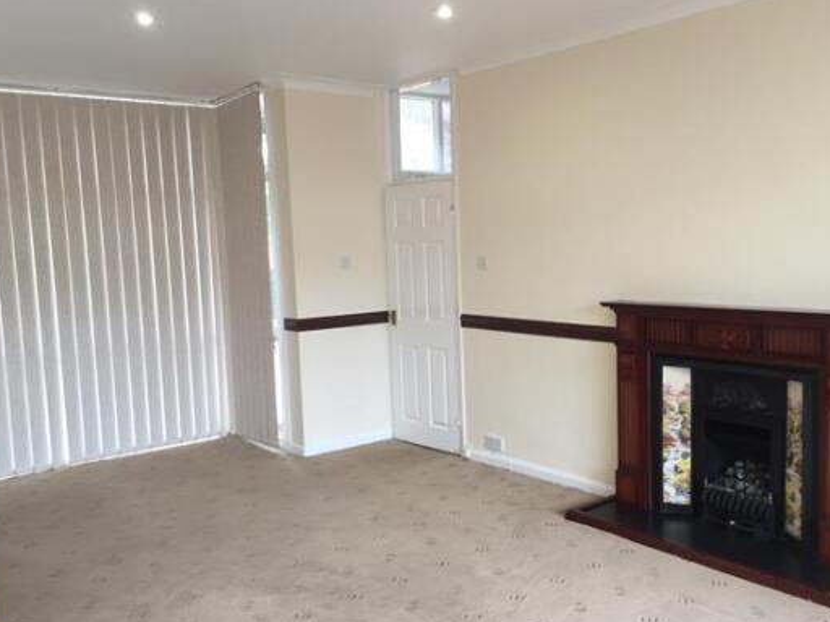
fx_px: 791
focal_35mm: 33
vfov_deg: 42.9
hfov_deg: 55.3
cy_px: 322
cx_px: 455
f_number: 2.2
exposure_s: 1/50
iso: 40
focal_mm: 4.15
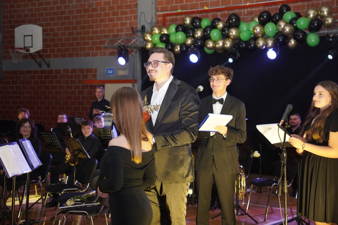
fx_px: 576
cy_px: 112
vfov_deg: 22.1
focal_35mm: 61
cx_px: 169
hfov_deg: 32.7
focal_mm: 40.9
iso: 1600
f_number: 3.2
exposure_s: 1/200
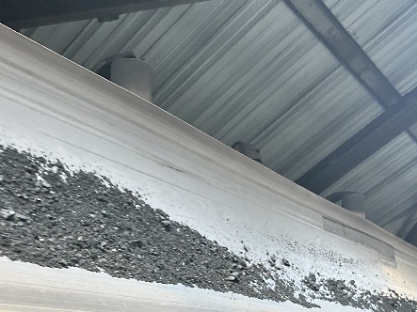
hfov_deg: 40.4
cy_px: 268
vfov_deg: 29.8
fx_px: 566
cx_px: 234
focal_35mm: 47
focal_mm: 5.7
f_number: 1.5
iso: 500
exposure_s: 1/58
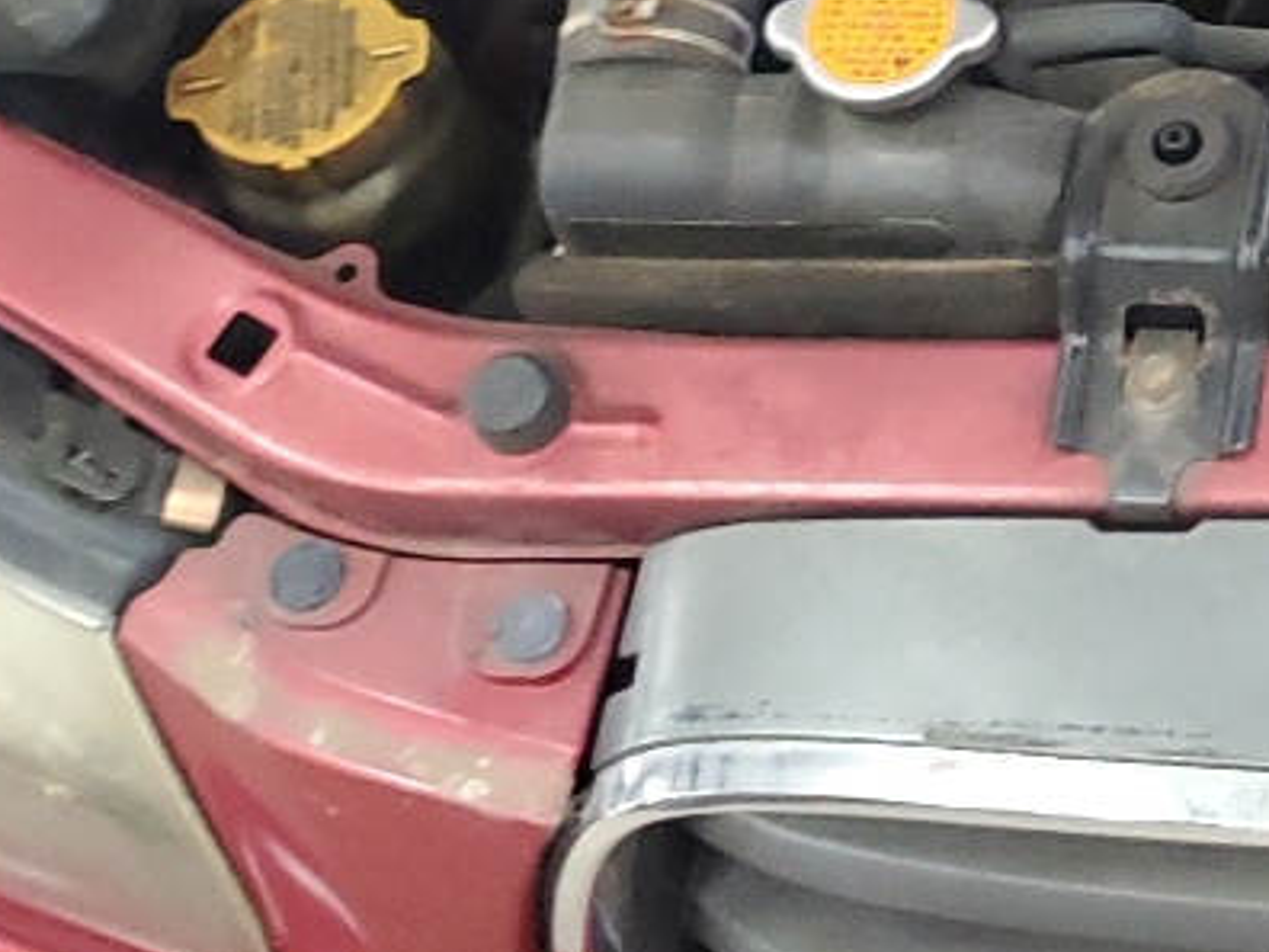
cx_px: 1955
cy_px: -282
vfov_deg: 13.6
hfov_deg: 16.8
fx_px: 3849
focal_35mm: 105
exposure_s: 1/30
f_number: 1.5
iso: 321
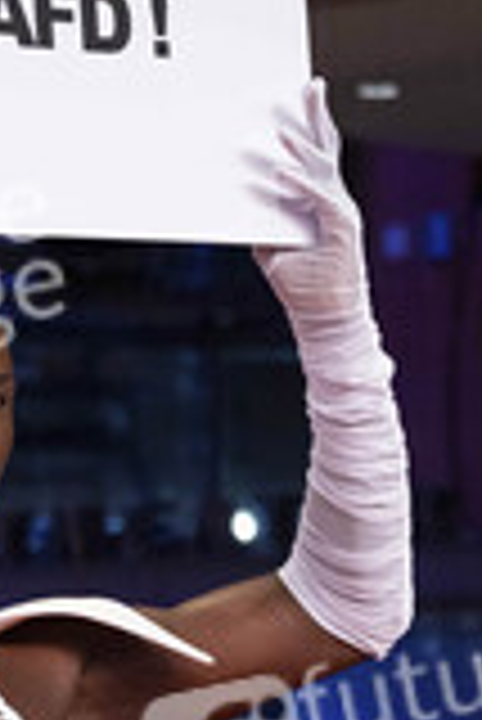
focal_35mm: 202
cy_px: 518
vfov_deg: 10.2
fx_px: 4048
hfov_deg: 6.8
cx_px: -36
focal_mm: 54.1
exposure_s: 1/280
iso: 2500
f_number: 2.8
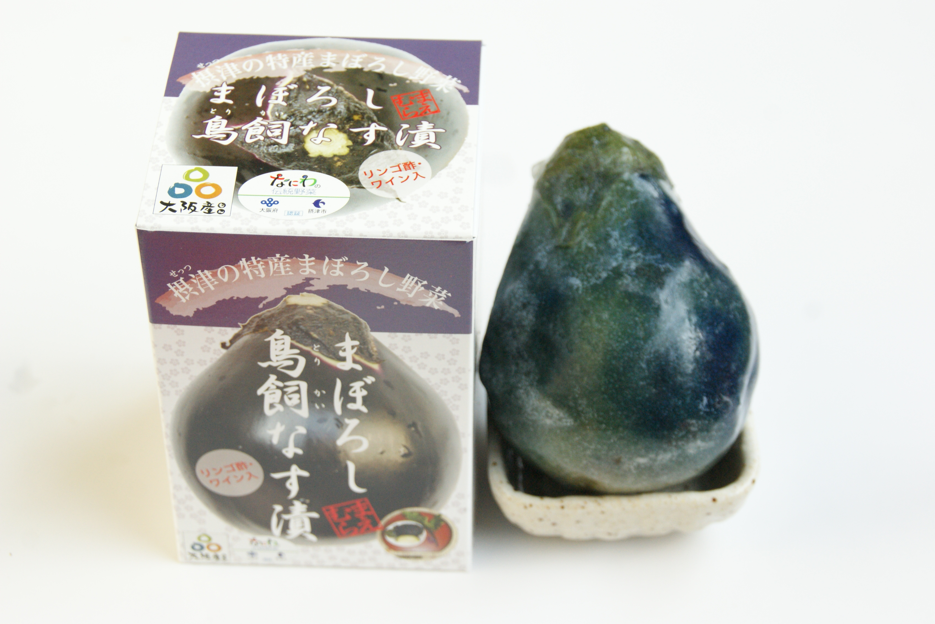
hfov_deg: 24.6
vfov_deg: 16.6
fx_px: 2143
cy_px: 312
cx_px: 468
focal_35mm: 82
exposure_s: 1/400
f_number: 8
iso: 800
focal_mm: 55
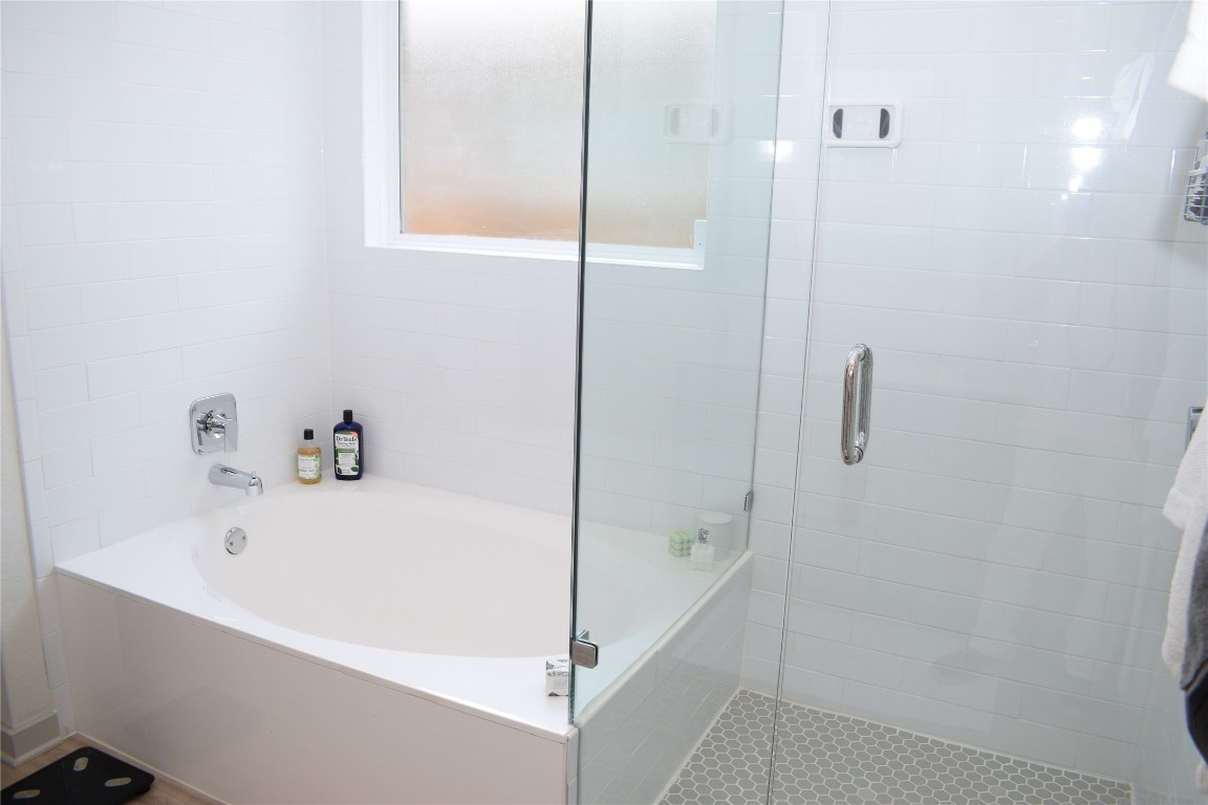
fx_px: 906
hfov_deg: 67.4
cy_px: 402
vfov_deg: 47.9
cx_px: 604
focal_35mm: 27
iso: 400
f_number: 6.3
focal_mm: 18
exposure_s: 1/160
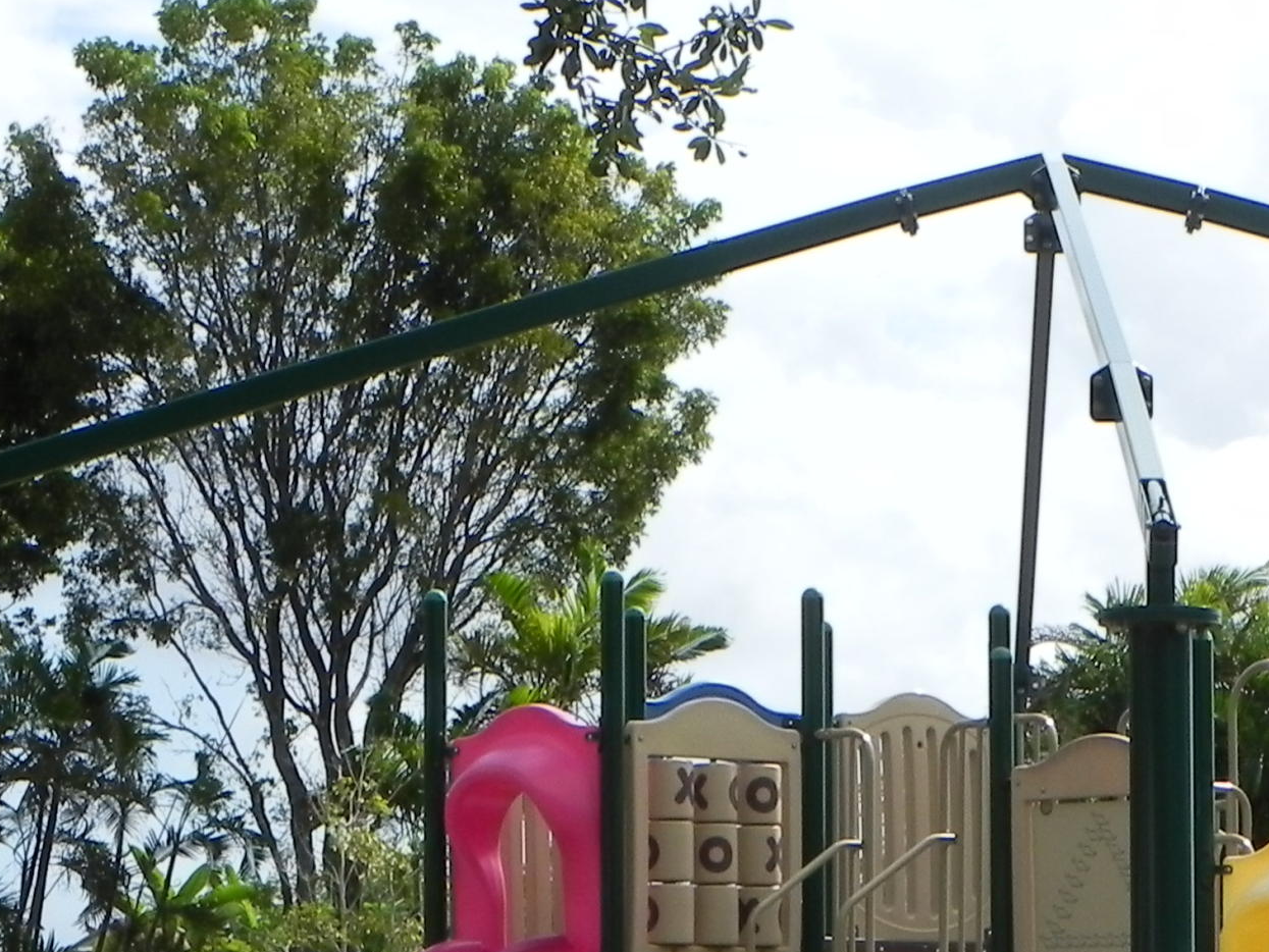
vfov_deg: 9.3
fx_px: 5829
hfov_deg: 12.4
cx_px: 893
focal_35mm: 159
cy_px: 866
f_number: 7.1
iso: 160
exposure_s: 1/406
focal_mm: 11.8
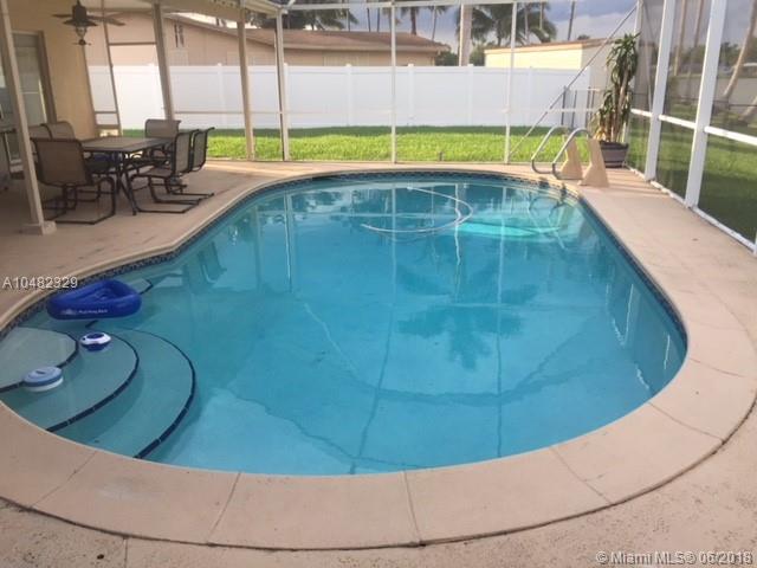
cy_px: 284
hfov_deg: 61.7
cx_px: 378
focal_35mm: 29
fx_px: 634
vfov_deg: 48.2
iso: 32
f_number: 2.2
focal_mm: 4.15
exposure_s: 1/324
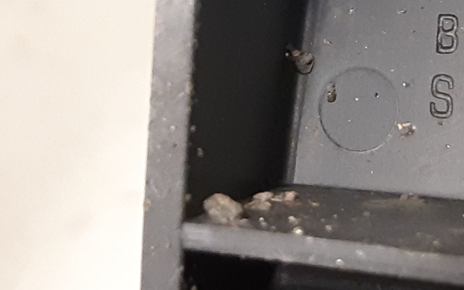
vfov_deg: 23.8
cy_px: 0
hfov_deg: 37.6
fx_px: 658
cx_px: 365
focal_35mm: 52
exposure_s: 1/25
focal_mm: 3.93
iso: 320
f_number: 1.7
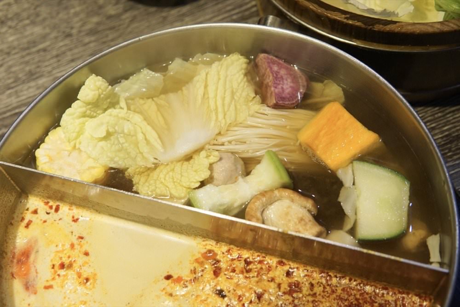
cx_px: 230
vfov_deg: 29.9
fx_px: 575
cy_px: 154
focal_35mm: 45
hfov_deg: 43.6
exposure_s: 1/60
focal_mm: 30
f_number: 4
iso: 500
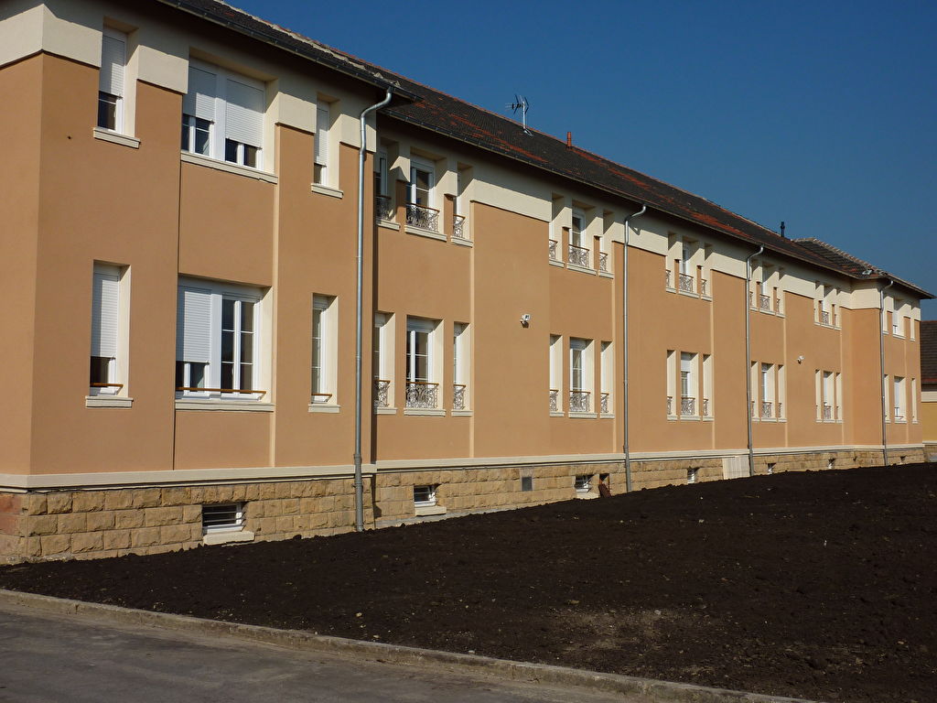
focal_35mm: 40
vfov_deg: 36.0
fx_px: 1083
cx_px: 468
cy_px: 352
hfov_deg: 46.8
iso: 80
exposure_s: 1/800
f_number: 5.6
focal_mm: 6.5
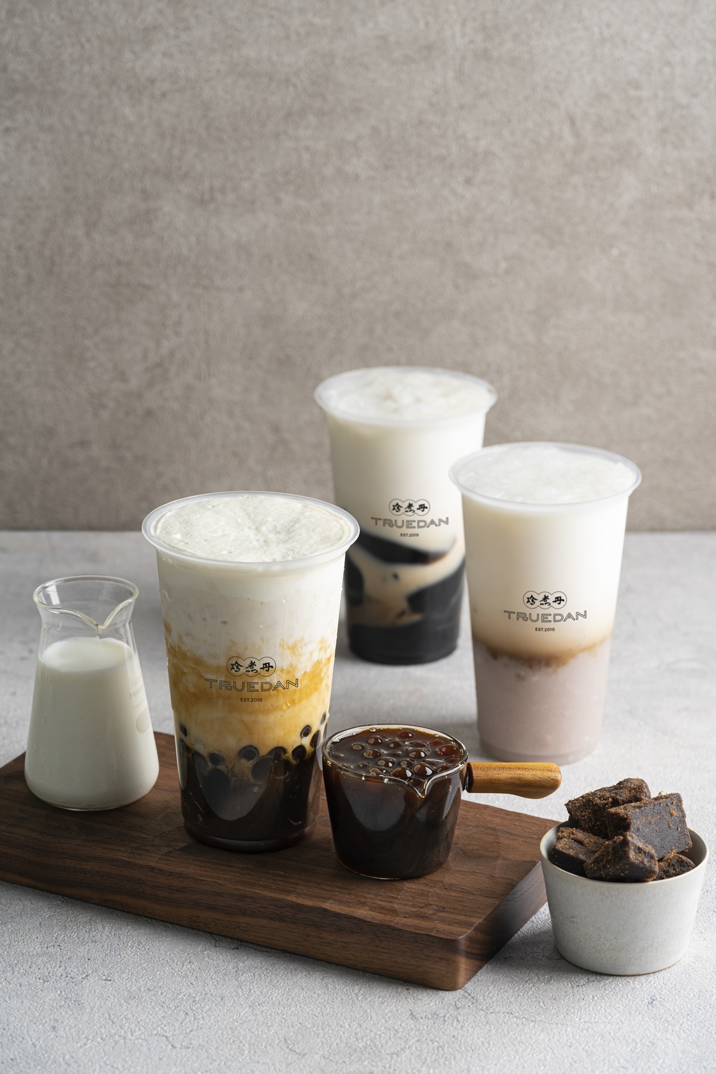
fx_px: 2684
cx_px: 358
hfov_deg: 15.2
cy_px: 537
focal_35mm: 90
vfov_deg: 22.6
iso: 125
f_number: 7.1
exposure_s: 1/80
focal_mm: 90
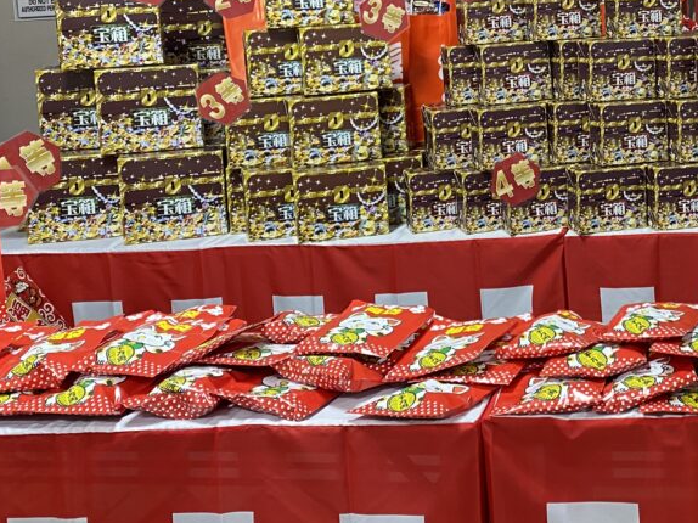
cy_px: 83
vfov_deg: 24.7
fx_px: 1169
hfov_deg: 32.0
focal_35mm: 58
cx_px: 592
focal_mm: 4.25
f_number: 1.8
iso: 64
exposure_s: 1/50
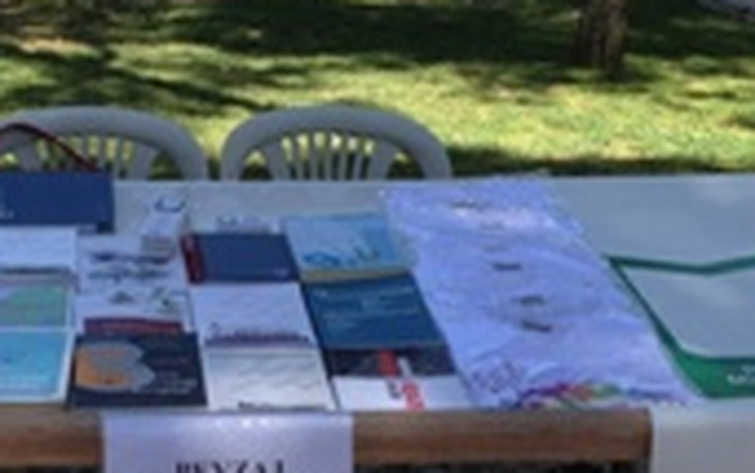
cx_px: 238
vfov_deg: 13.4
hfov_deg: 21.3
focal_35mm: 97
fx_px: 1997
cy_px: 358
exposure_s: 1/575
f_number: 2.4
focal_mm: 4.28
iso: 50
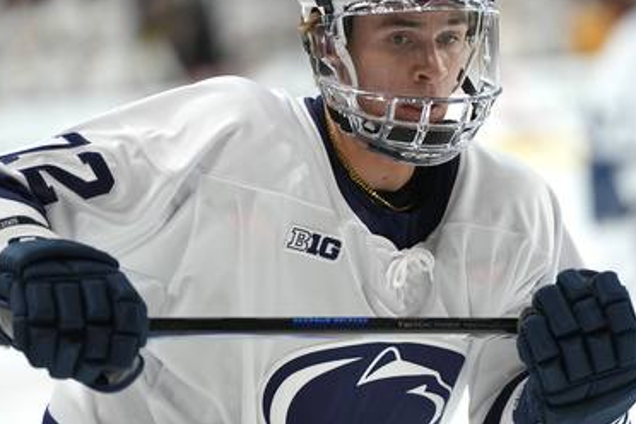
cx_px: 421
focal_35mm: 275
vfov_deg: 5.0
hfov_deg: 7.5
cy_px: 170
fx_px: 4858
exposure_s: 1/1600
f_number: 2.8
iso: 2500
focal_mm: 200
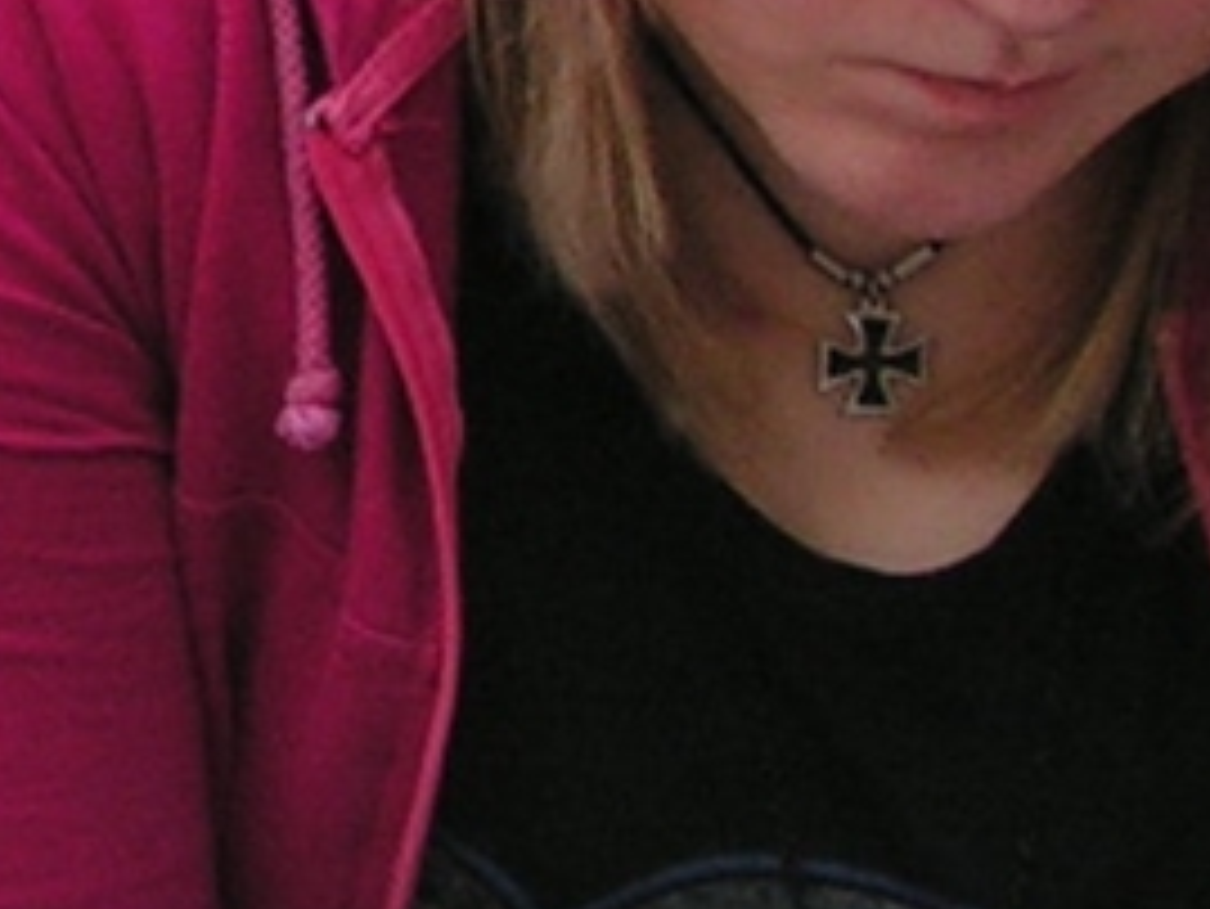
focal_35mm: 214
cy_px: -32
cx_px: -967
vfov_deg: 6.9
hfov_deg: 8.9
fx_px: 7484
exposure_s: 1/40
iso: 100
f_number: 3.2
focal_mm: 6
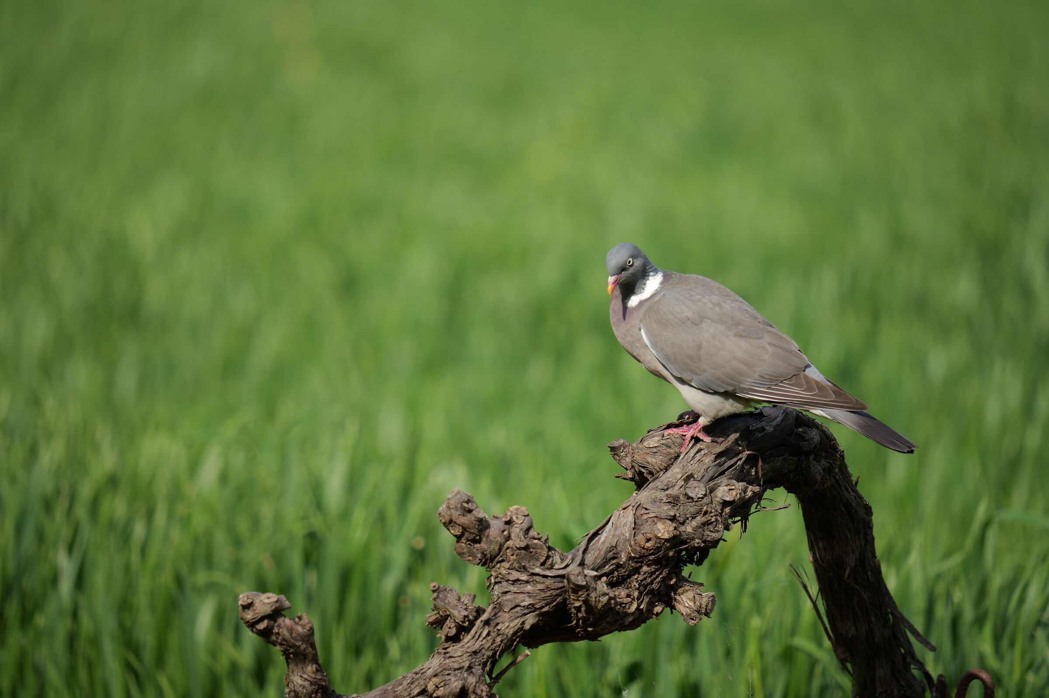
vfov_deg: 2.6
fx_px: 15407
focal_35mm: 529
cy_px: 349
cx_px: 524
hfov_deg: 3.9
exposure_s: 1/500
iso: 200
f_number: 6.3
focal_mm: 529
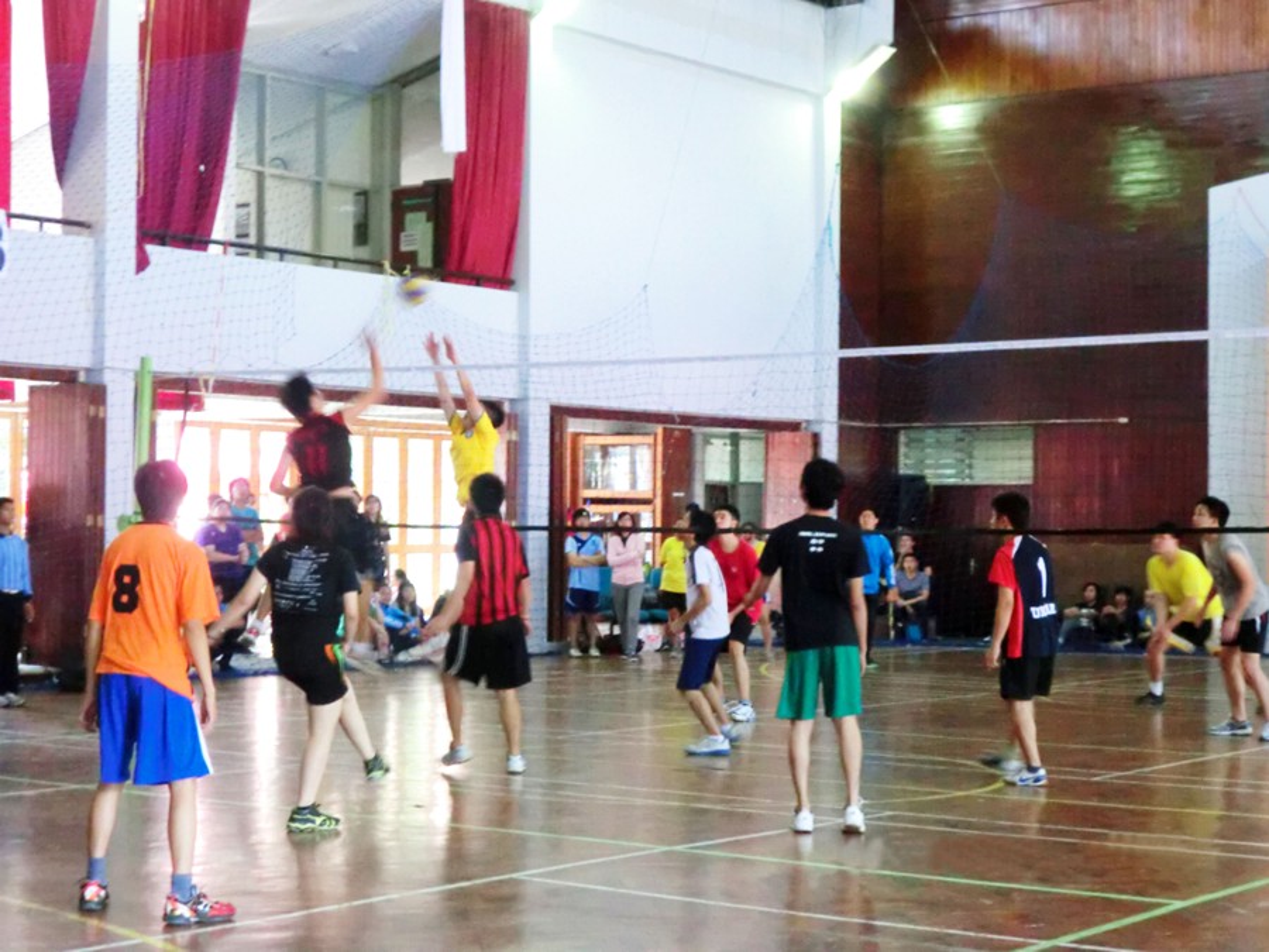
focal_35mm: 65
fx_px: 2383
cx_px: 634
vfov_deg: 22.6
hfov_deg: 29.8
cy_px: 476
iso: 800
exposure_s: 1/20
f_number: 5.3
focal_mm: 11.7
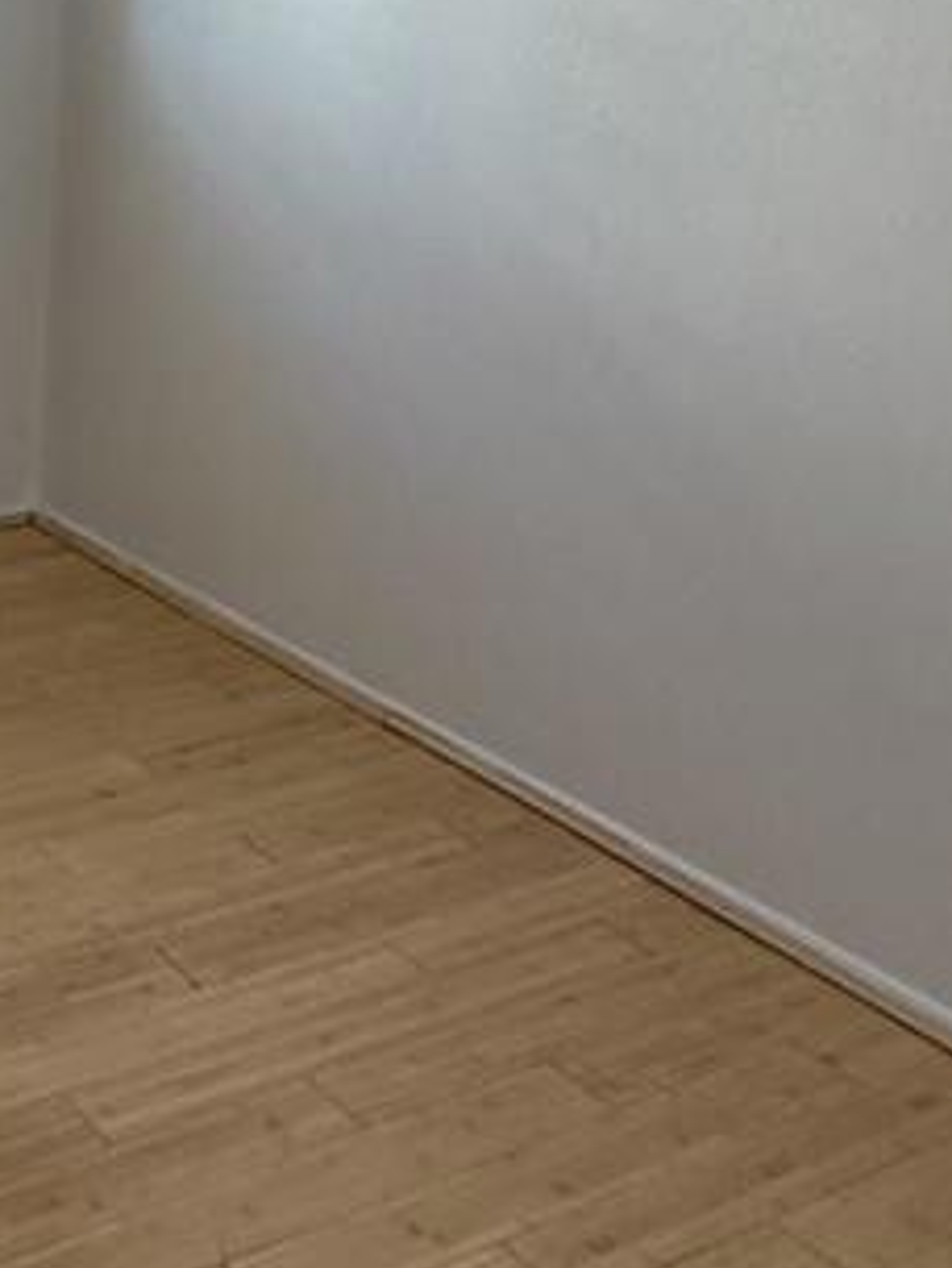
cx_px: -316
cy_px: 237
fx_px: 1722
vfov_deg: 38.7
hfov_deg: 26.0
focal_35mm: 47
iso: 160
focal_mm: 2.22
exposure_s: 1/99
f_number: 2.2
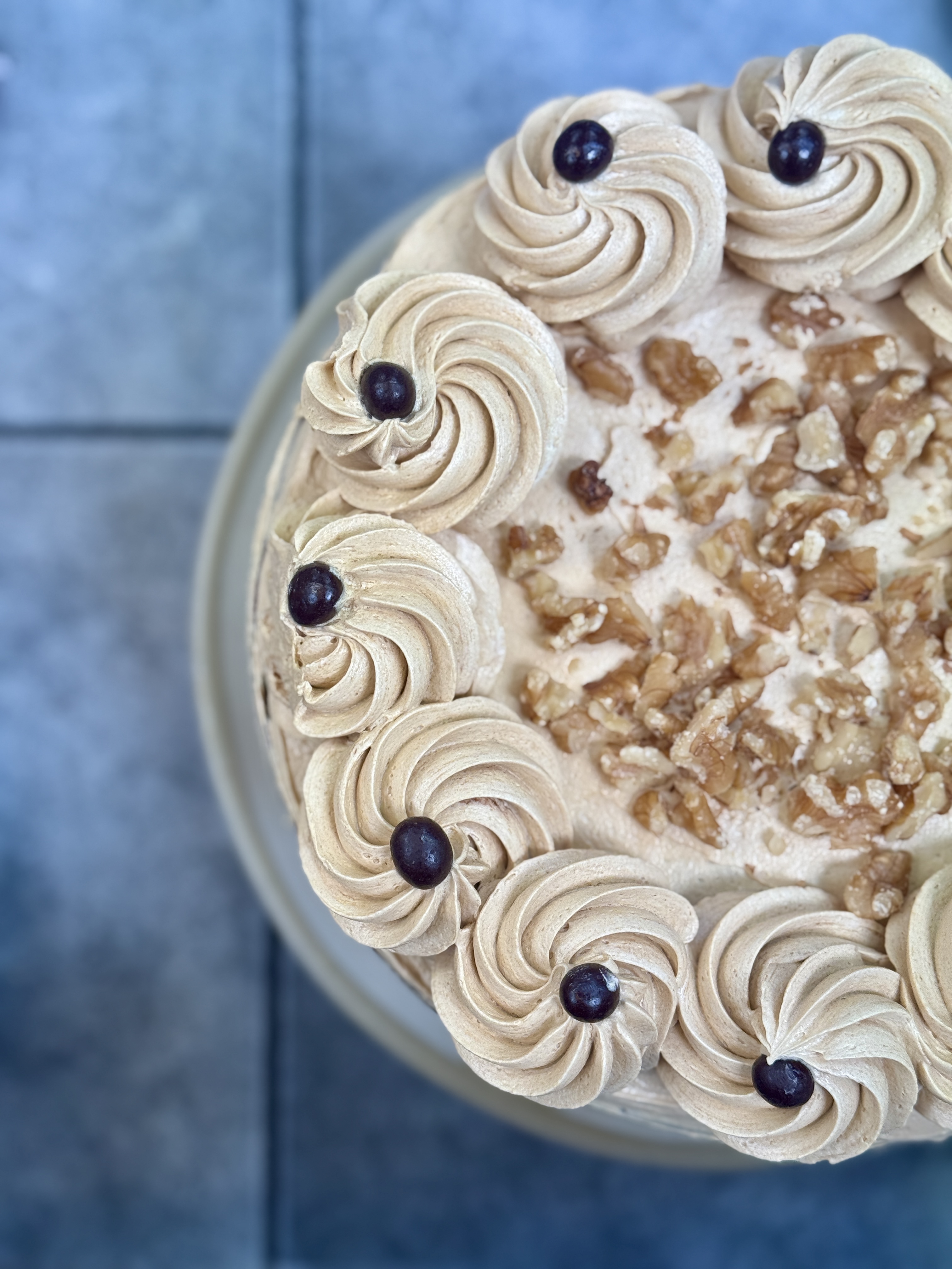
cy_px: 634
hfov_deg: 30.3
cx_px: 476
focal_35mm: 48
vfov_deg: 39.7
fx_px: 1760
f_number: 1.78
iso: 64
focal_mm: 6.76
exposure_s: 1/374
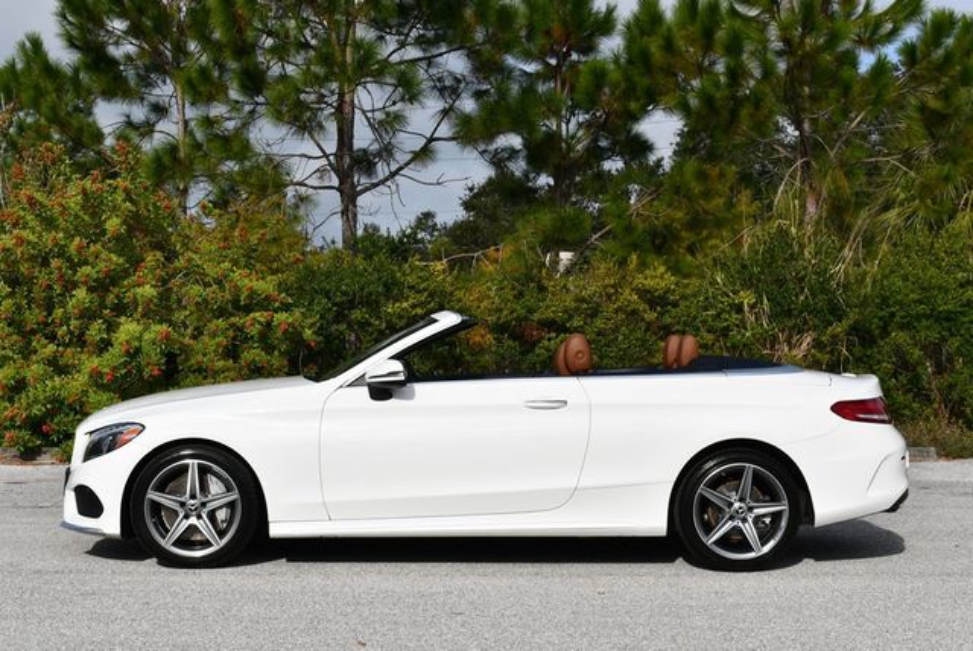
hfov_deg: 29.6
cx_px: 486
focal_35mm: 68
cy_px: 326
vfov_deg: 20.1
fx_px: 1840
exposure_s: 1/400
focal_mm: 34
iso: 100
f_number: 10
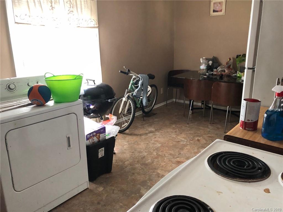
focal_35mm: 28
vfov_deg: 49.7
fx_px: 229
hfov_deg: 63.4
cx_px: 142
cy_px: 106
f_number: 1.8
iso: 64
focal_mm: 4
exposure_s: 1/15
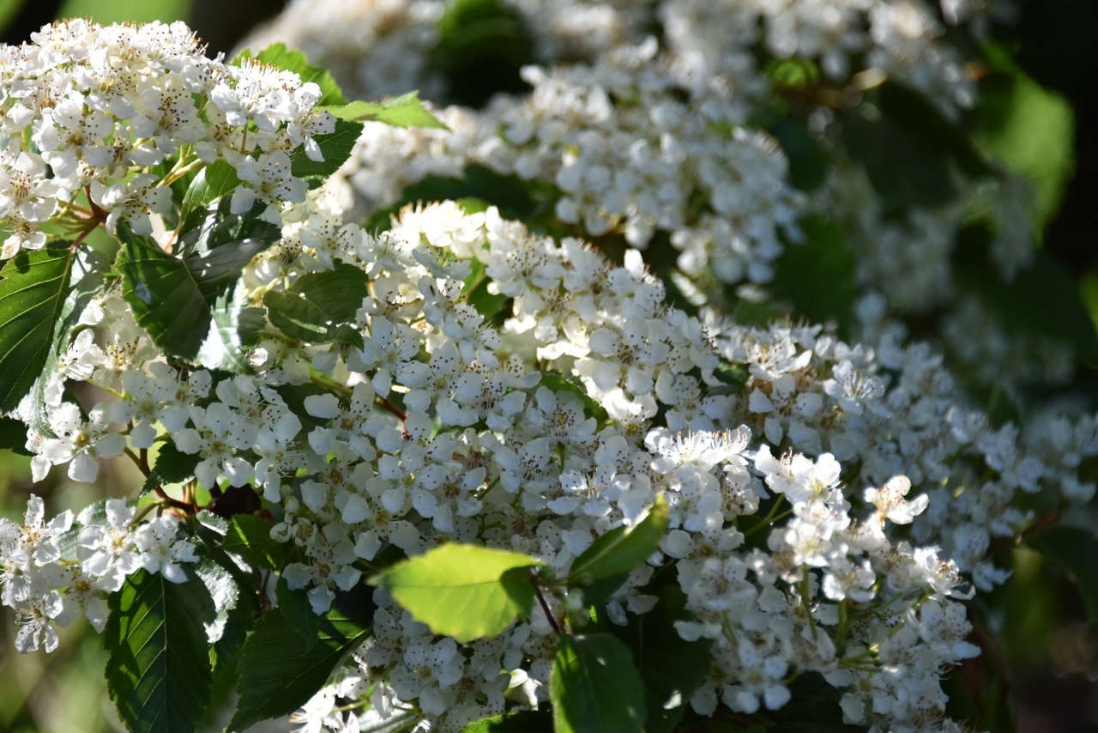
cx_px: 549
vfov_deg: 4.6
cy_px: 366
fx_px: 9151
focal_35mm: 300
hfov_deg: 6.9
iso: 450
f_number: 5.6
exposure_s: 1/640
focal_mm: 300
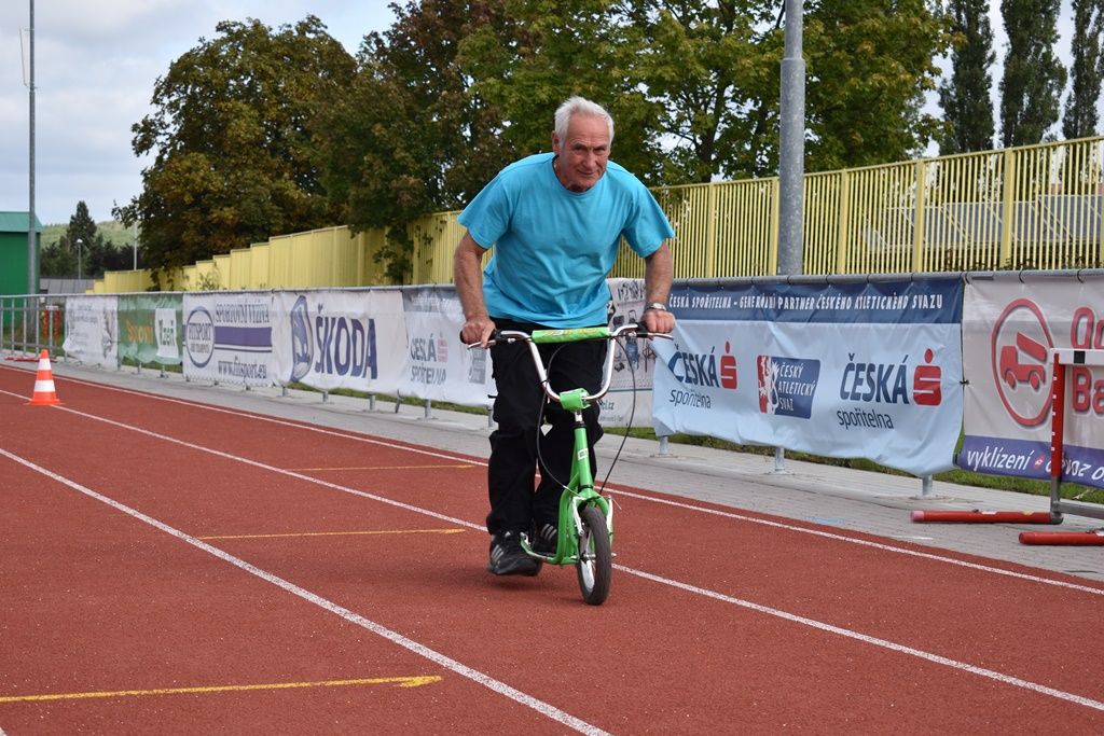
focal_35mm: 82
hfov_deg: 24.6
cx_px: 552
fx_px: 2530
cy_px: 368
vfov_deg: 16.6
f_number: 5.6
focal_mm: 55
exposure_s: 1/250
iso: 100
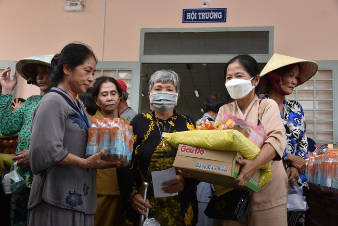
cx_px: 169
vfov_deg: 35.1
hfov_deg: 50.7
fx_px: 357
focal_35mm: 38
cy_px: 113
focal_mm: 38
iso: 400
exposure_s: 1/200
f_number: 7.1
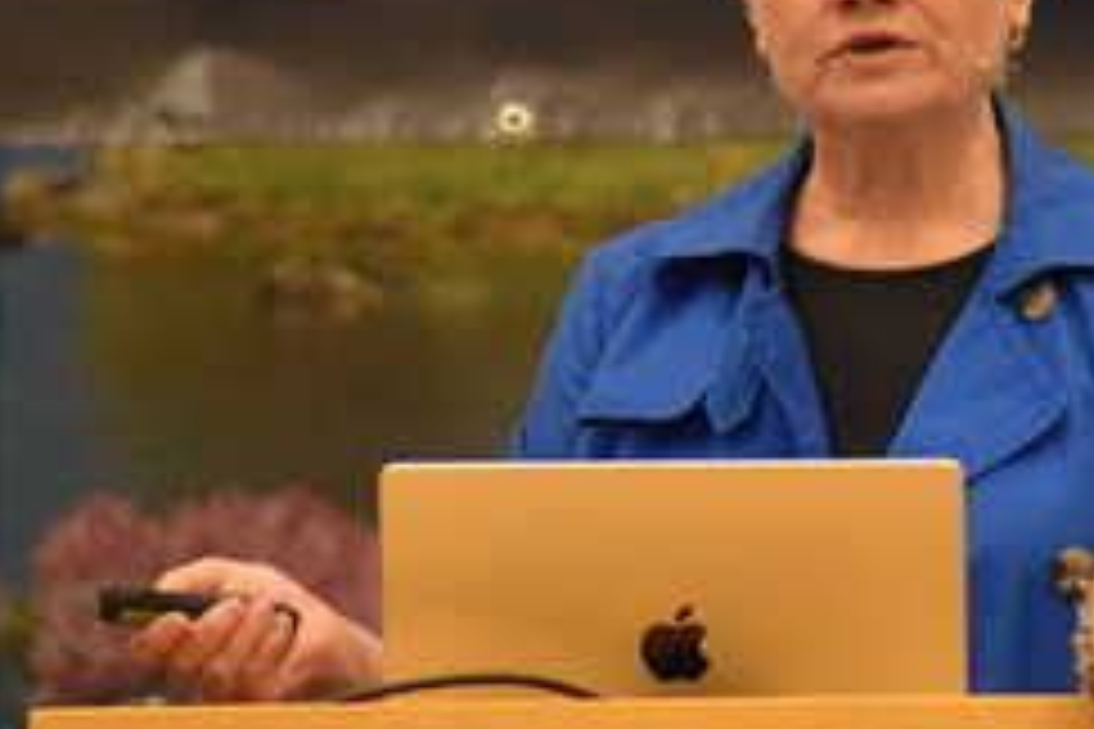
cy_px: 119
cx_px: 734
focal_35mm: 496
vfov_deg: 2.8
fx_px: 15070
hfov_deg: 4.2
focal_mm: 175
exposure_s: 1/400
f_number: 5
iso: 12800
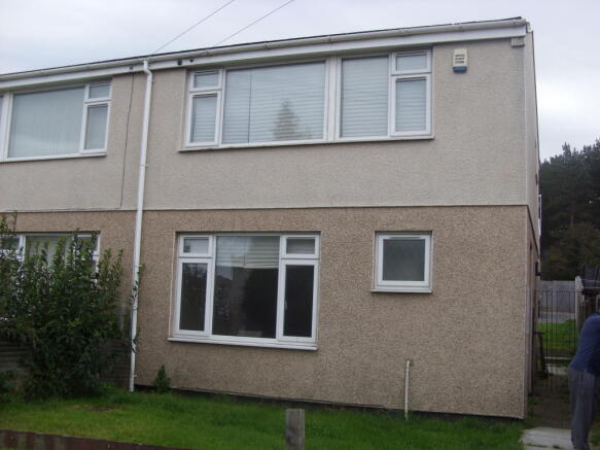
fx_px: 659
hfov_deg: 49.0
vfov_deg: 37.7
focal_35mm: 38
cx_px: 300
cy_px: 225
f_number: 2.8
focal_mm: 6.3
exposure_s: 1/369
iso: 50
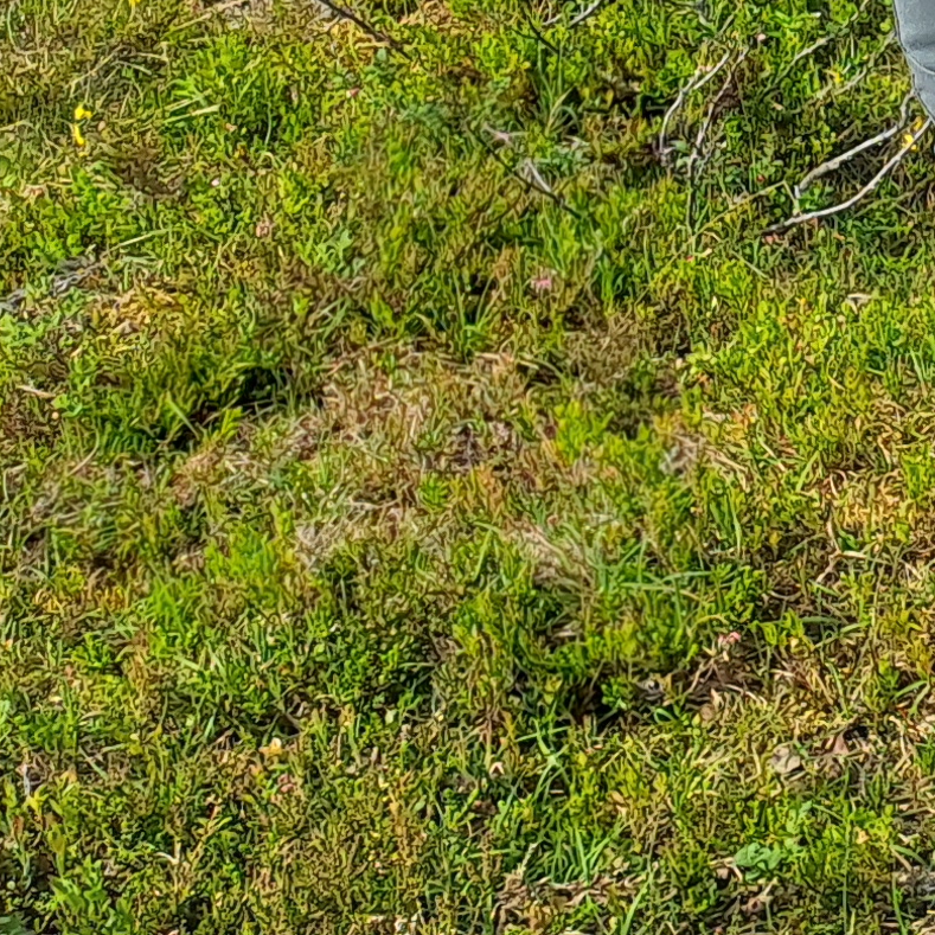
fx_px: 3423
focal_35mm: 112
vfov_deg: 14.7
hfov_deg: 12.7
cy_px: -356
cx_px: 2111
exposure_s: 1/971
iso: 32
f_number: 1.8
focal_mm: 4.65
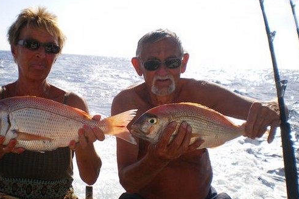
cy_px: 105
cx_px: 120
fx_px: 399
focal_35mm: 48
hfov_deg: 40.9
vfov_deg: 28.1
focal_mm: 6.3
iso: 50
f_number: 4.6
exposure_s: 1/500
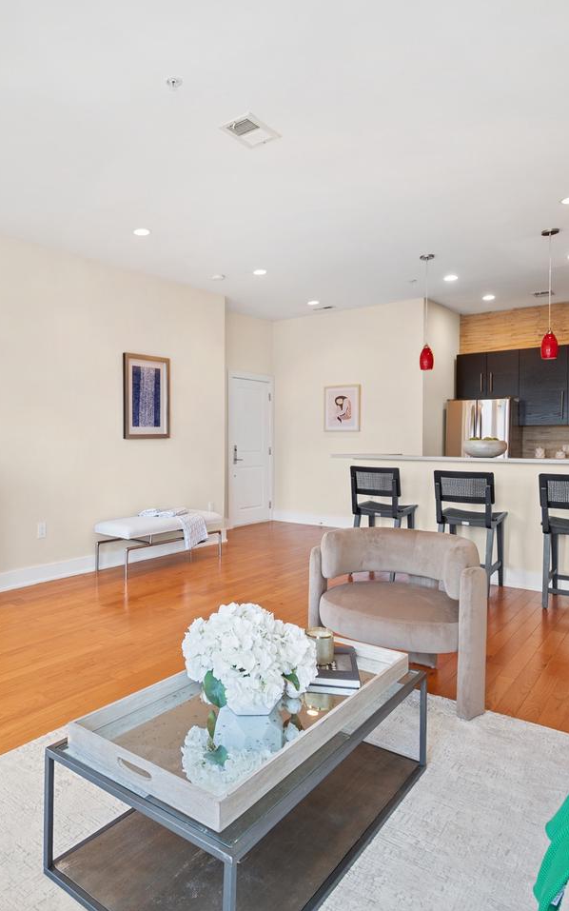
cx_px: 191
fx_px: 571
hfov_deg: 52.0
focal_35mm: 23
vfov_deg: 77.2
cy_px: 456
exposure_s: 1/6
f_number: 6.3
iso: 320
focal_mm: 15
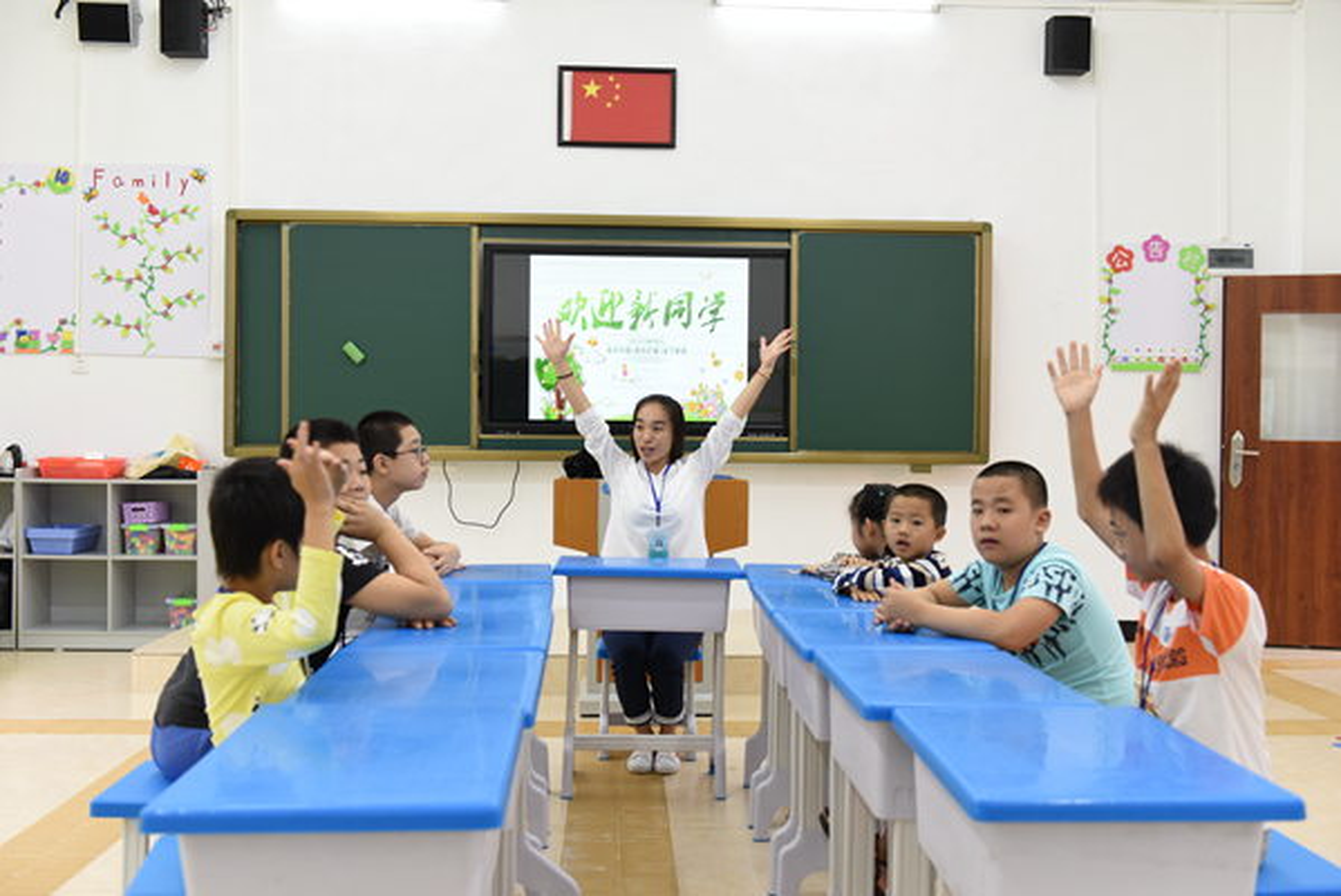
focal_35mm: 38
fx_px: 1416
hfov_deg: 50.7
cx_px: 670
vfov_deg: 35.1
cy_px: 448
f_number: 4.5
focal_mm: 38
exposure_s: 1/80
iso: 1250
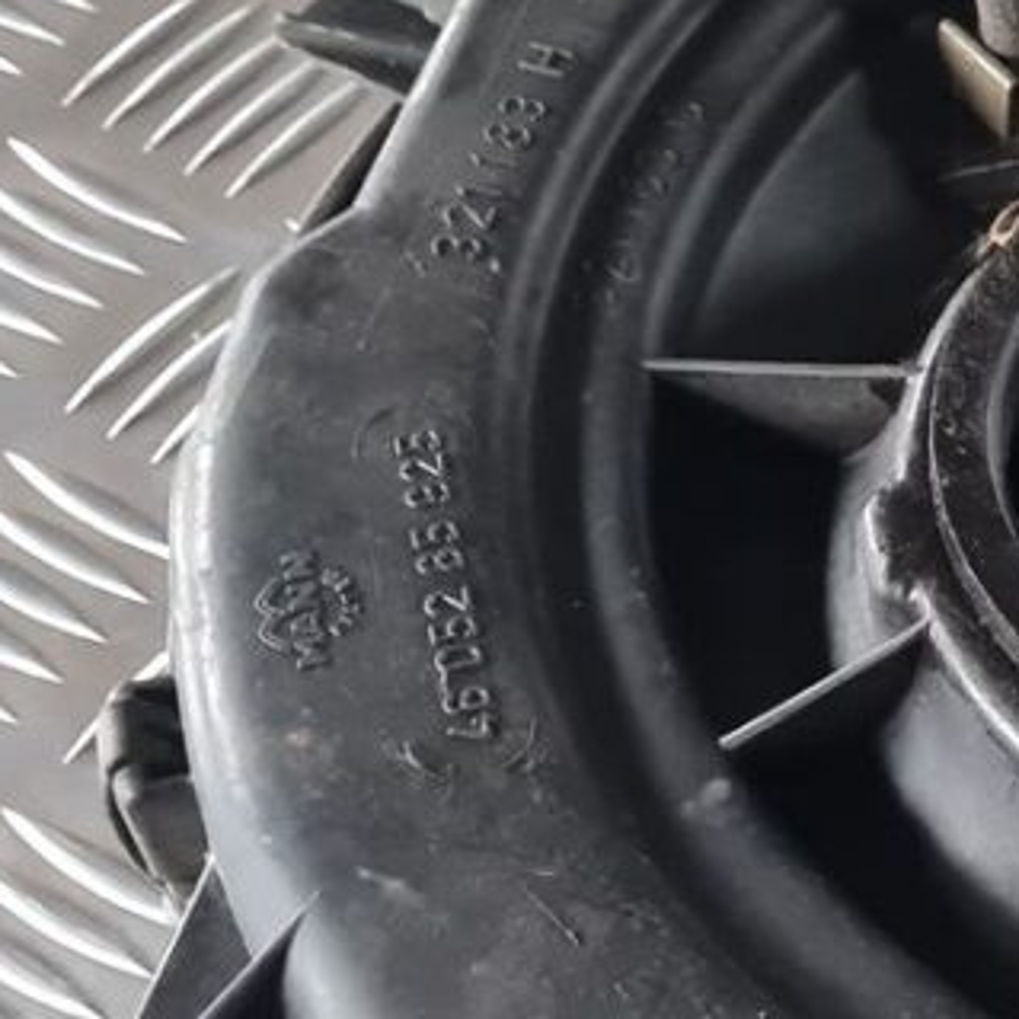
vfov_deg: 17.1
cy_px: 754
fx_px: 3364
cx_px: 1332
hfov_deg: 16.3
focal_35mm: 101
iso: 1000
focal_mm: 5.4
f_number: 1.8
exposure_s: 1/25
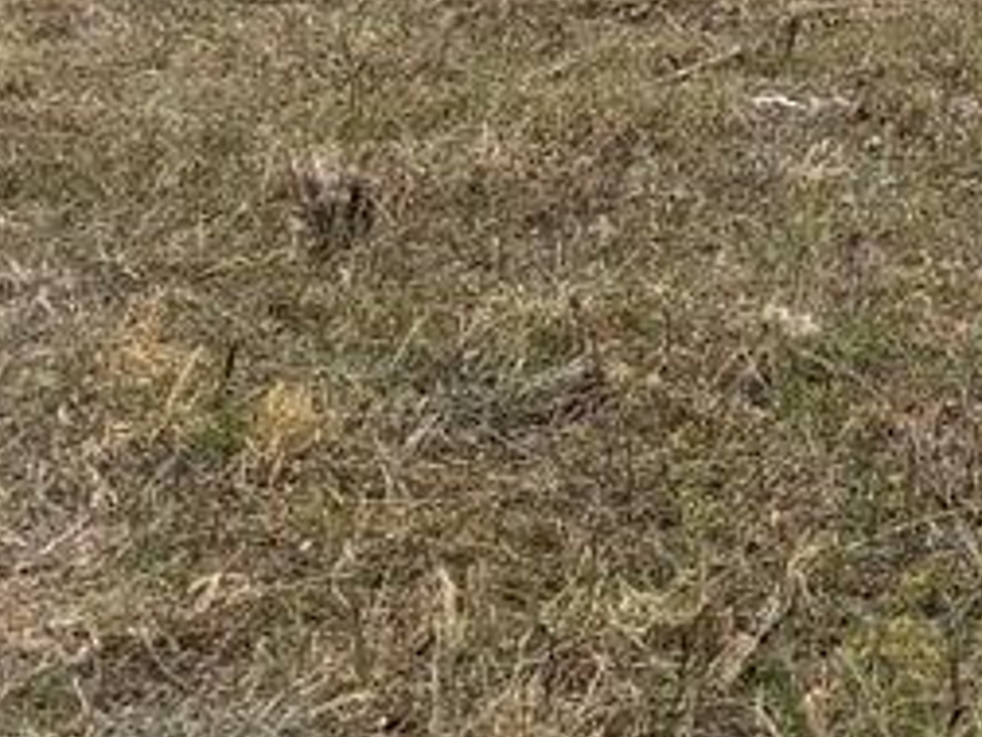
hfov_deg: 12.1
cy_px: -386
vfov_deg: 11.0
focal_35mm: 130
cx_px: 2383
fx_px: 3688
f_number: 1.78
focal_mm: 6.76
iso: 80
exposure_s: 1/2415
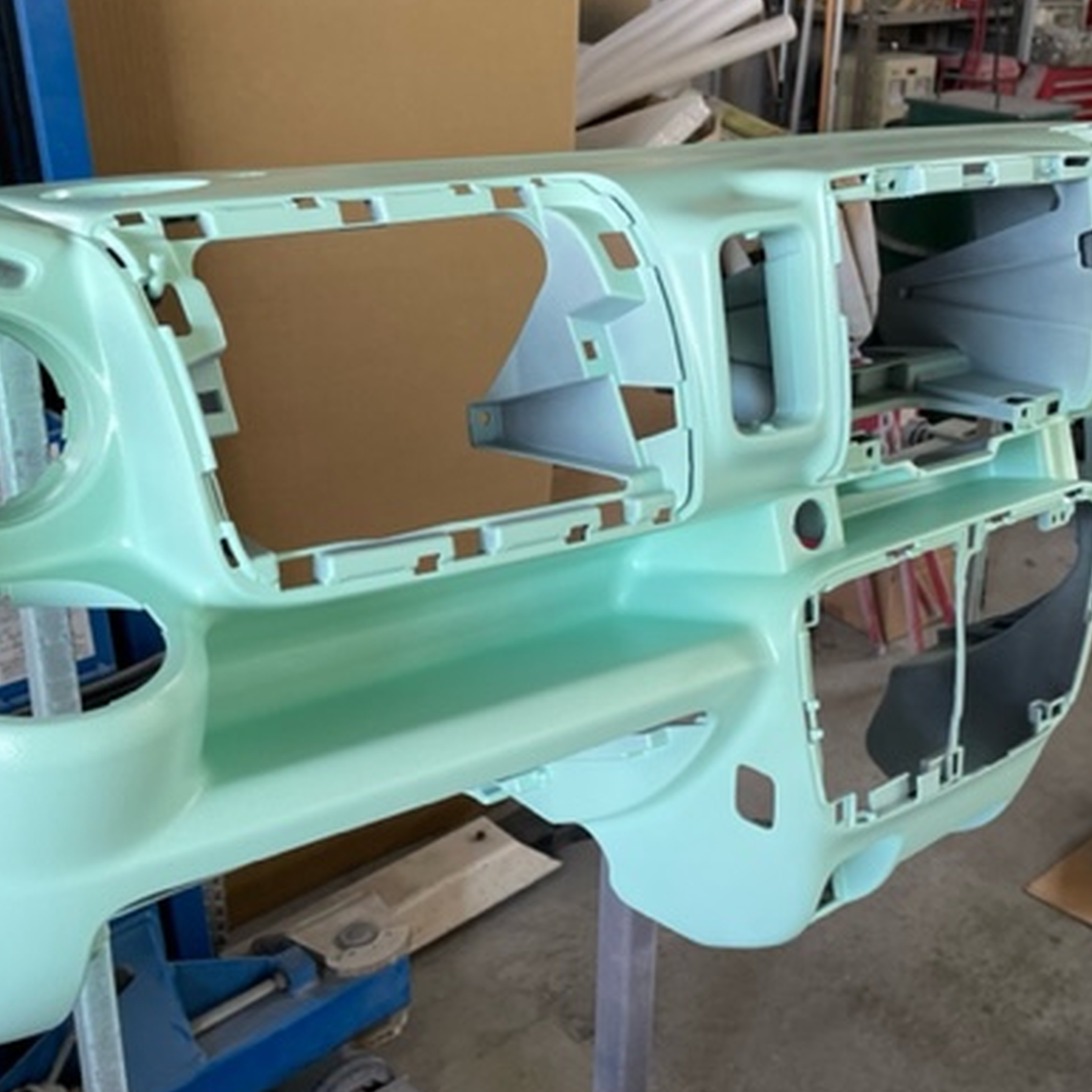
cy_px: 593
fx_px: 1356
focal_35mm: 38
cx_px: 688
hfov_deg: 43.5
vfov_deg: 43.8
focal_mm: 4.2
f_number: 1.6
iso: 125
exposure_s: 1/116
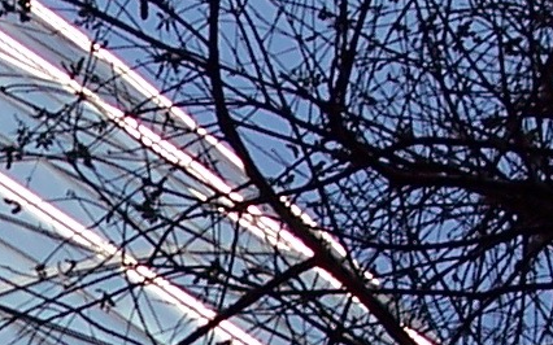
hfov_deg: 7.4
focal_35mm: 277
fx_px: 4174
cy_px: 536
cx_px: -286
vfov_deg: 4.7
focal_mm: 8
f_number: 4
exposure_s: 1/750
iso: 100
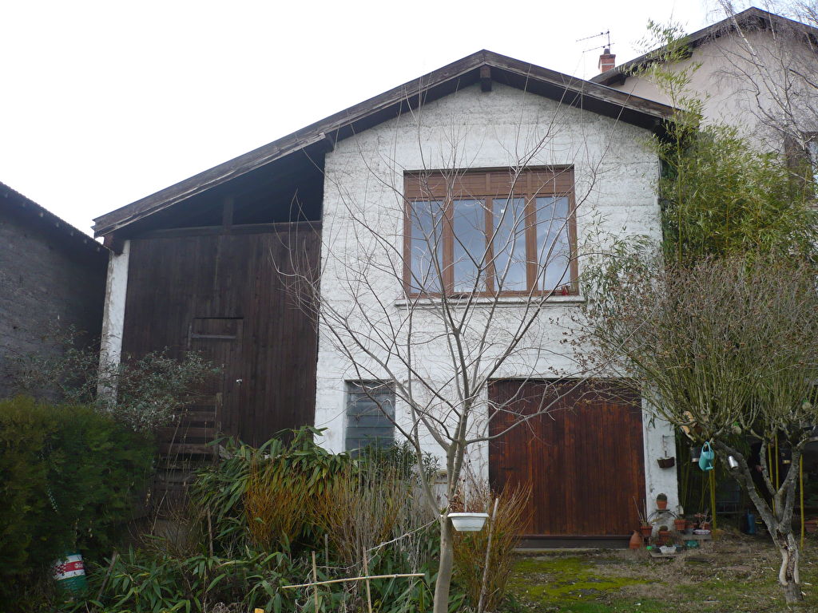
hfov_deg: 52.6
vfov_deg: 40.7
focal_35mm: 35
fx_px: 827
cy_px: 306
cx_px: 409
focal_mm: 5.8
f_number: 2.8
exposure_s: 1/160
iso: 100
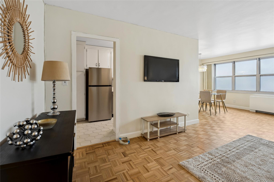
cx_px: 137
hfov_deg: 100.4
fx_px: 114
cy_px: 91
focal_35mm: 15
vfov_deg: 77.2
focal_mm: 15
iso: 200
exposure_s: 1/10
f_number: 11
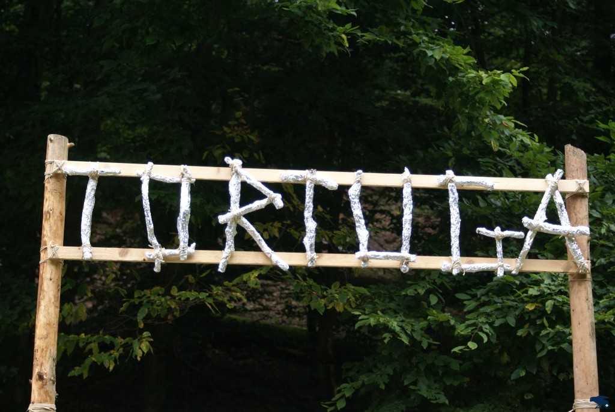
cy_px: 206
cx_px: 308
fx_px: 1539
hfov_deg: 22.6
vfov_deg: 15.2
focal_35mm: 90
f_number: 5.6
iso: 125
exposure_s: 1/100
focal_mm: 60
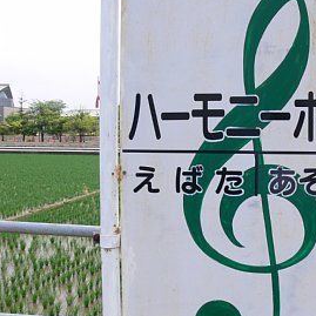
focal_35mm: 46
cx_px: 234
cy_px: 162
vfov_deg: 36.8
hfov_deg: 36.0
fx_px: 475
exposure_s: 1/200
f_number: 5.6
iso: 80
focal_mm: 7.4
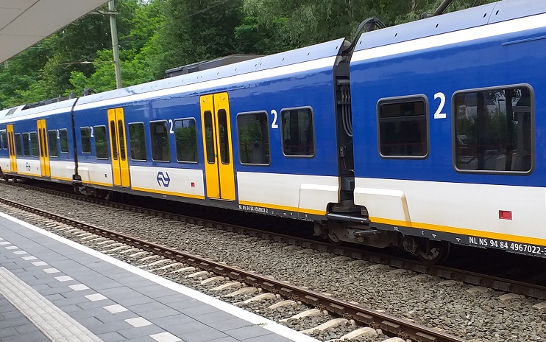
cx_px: 343
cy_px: 202
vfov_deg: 28.0
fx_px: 685
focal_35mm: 46
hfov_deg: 43.1
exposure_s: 1/247
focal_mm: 3.6
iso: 40
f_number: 1.9
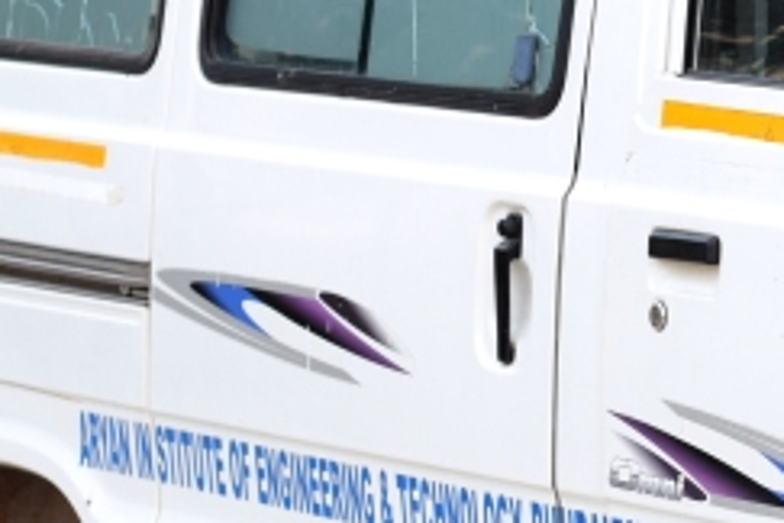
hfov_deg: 6.4
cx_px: 1174
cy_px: 257
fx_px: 6881
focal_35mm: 316
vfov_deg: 4.3
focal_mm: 50
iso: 200
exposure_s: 1/80
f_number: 3.5
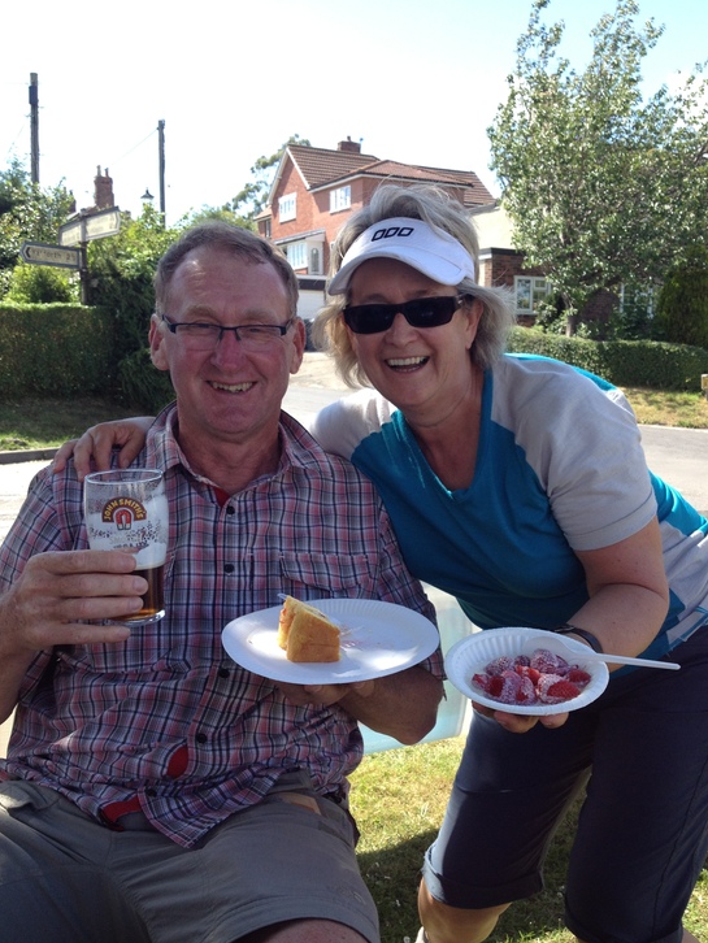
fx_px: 1008
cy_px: 495
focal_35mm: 37
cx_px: 373
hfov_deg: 38.7
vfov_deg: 50.1
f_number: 2.4
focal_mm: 4.28
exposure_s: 1/484
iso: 50
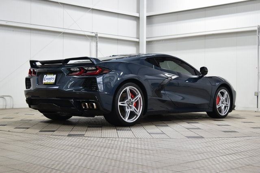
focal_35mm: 57
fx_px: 412
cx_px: 130
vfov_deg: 23.8
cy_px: 86
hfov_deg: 35.0
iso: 450
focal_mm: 38
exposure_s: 1/15
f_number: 6.3
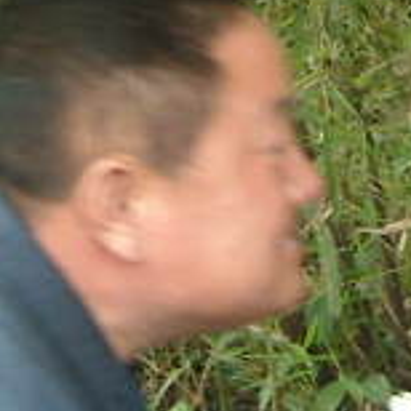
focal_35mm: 206
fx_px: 2767
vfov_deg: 8.3
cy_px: -187
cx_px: 296
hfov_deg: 8.5
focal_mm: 5.7
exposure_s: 1/60
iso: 135
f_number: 2.8
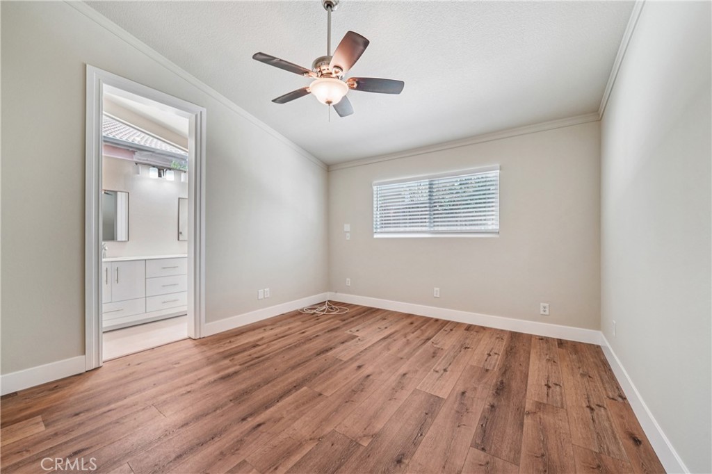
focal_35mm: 13
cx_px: 356
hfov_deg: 108.3
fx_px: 257
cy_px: 237
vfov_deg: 85.4
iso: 400
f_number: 8
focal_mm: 13
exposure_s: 1/20
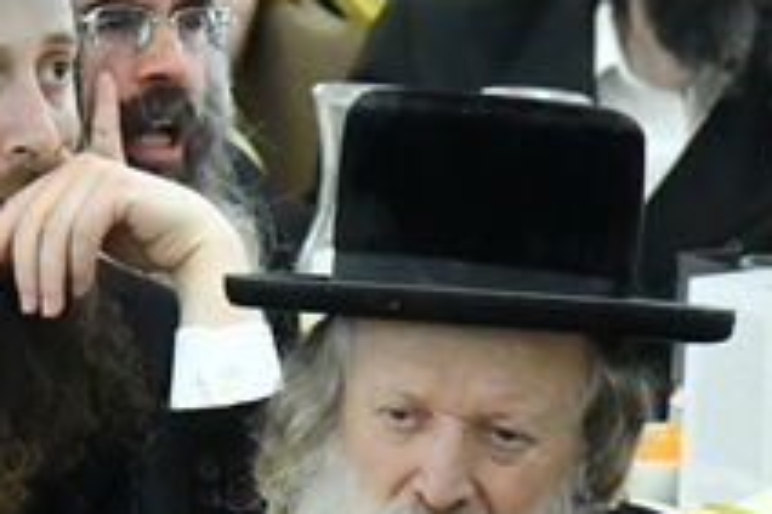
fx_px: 12428
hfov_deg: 3.6
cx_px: -91
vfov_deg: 2.4
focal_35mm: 580
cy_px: -9
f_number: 5
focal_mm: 120
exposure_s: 1/250
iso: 4000
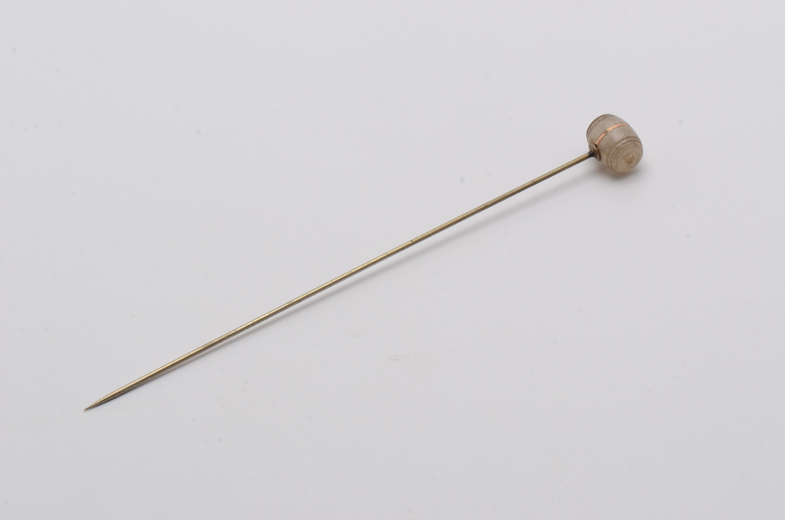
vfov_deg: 10.7
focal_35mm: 128
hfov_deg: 16.1
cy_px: 260
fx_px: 2774
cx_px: 392
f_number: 18
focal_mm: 85
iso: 200
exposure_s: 1/125
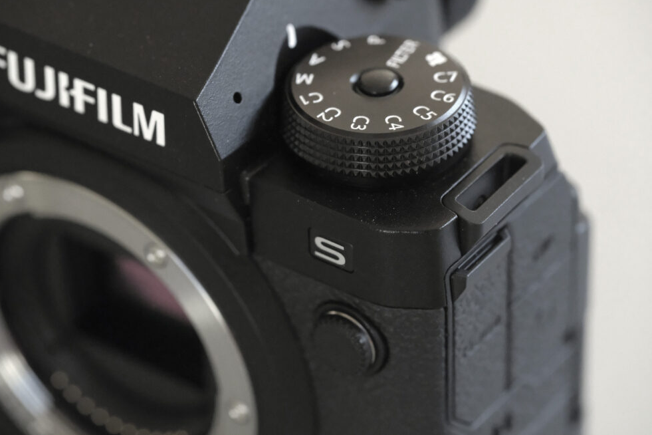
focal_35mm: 121
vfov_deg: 11.3
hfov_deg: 16.9
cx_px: 324
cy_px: 217
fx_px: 2191
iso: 12800
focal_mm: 80
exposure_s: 1/1000
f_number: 5.6
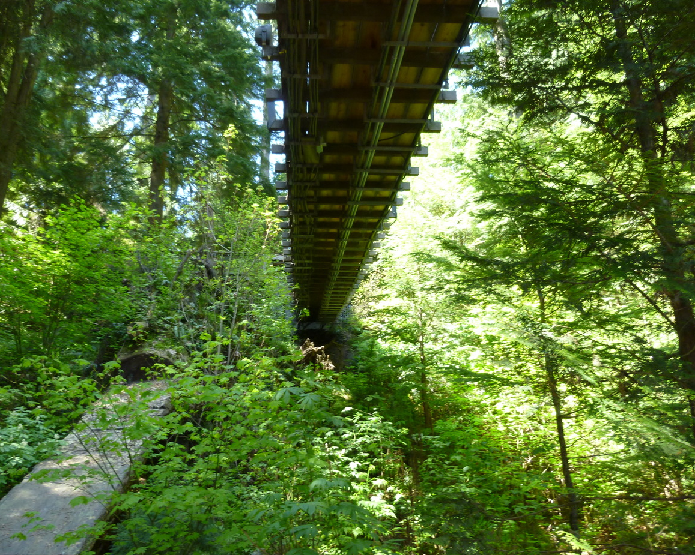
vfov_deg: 53.2
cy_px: 284
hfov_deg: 63.9
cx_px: 314
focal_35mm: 27
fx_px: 555
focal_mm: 4.5
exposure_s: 1/30
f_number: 3.3
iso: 125
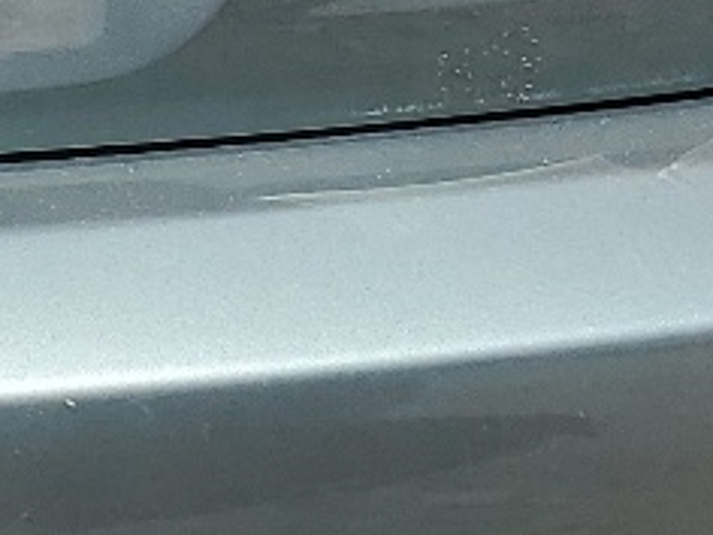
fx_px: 3625
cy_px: -345
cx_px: -435
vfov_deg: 8.2
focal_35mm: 176
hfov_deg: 10.7
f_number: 1.5
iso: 50
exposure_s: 1/2500
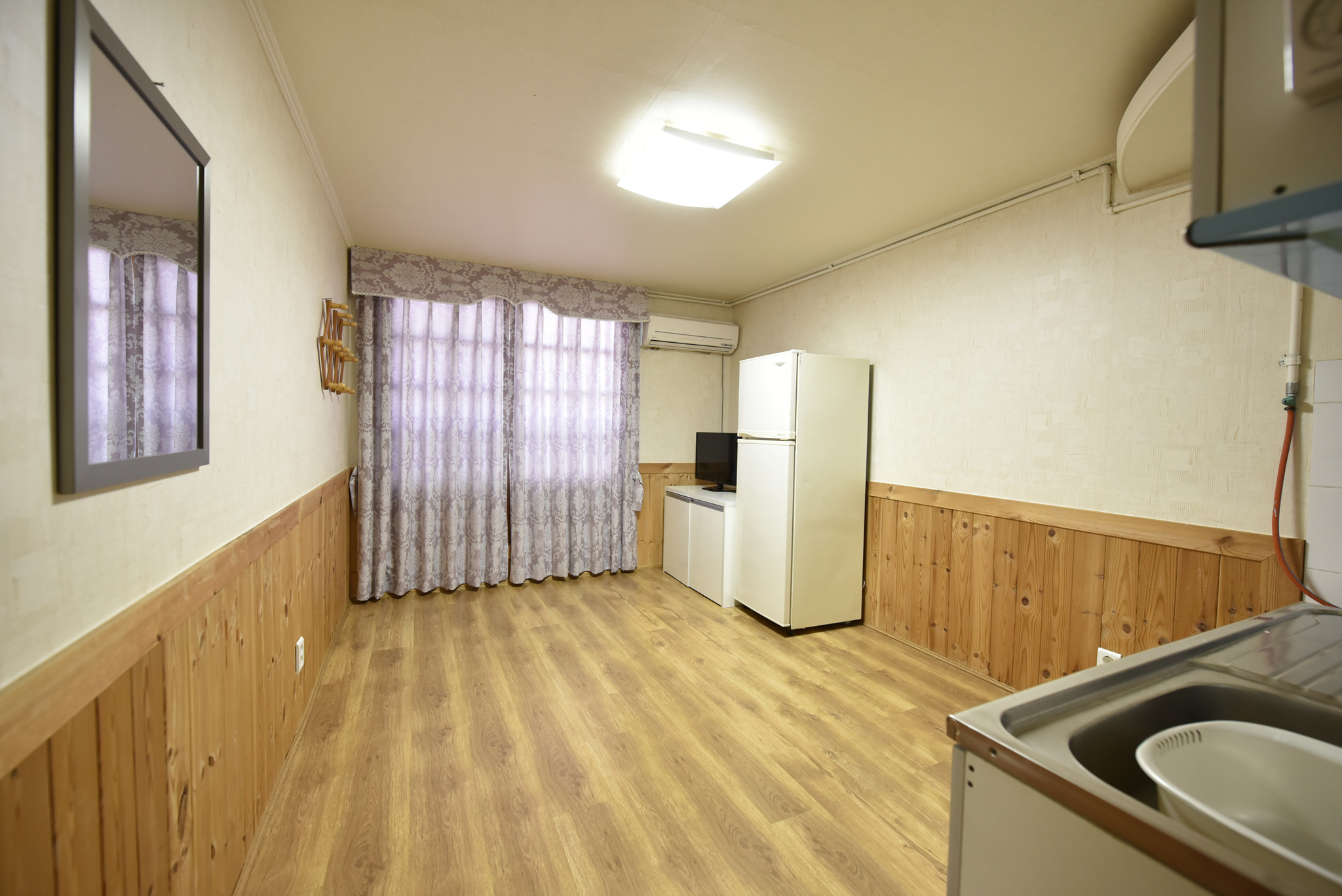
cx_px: 671
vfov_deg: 81.3
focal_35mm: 14
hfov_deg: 104.2
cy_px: 448
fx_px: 522
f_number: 4
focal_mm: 14
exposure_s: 1/90
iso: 1600
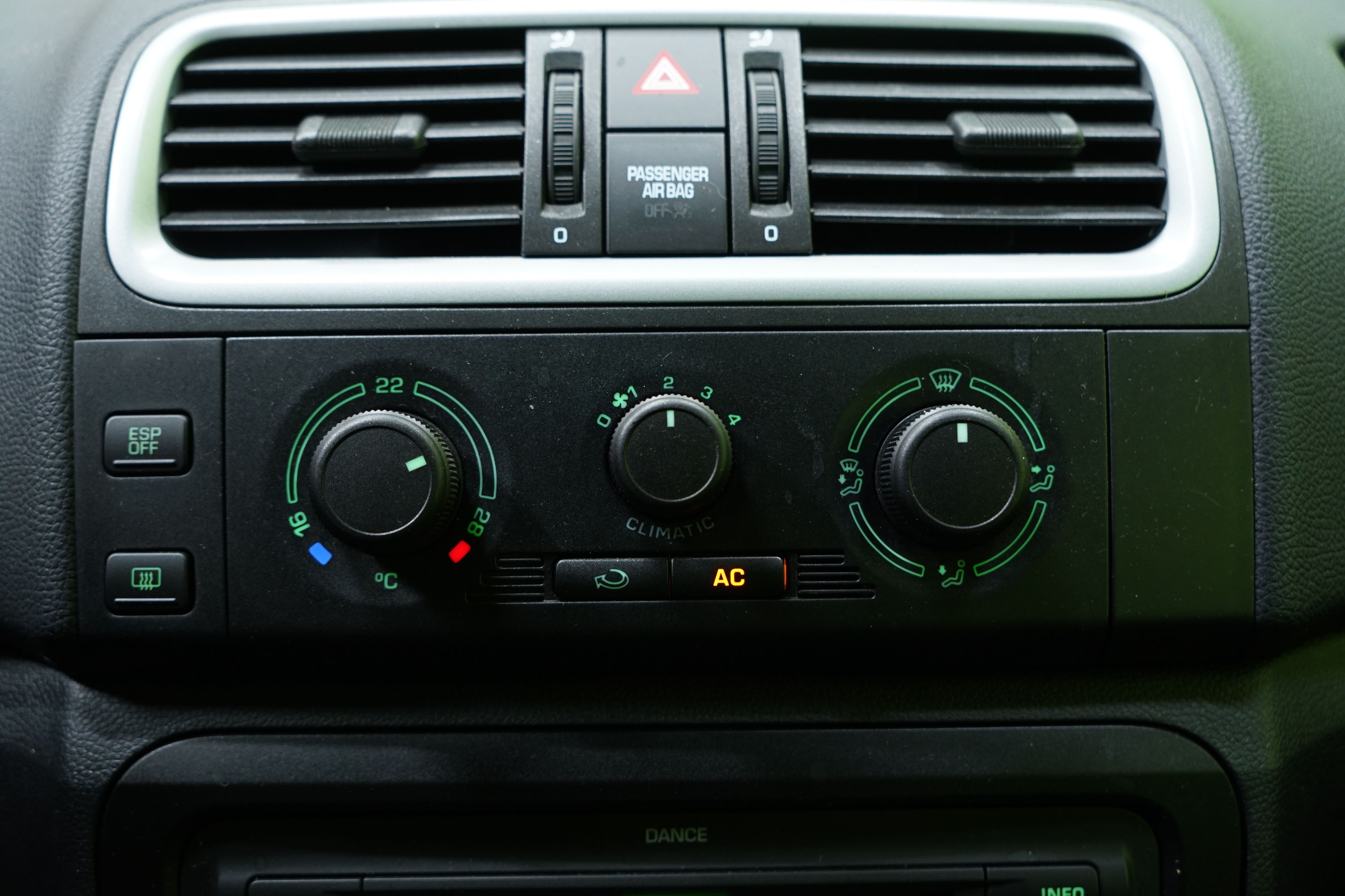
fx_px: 1382
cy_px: 448
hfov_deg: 51.9
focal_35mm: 37
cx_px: 672
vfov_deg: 35.9
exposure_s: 1/20
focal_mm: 37
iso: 1000
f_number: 4.5
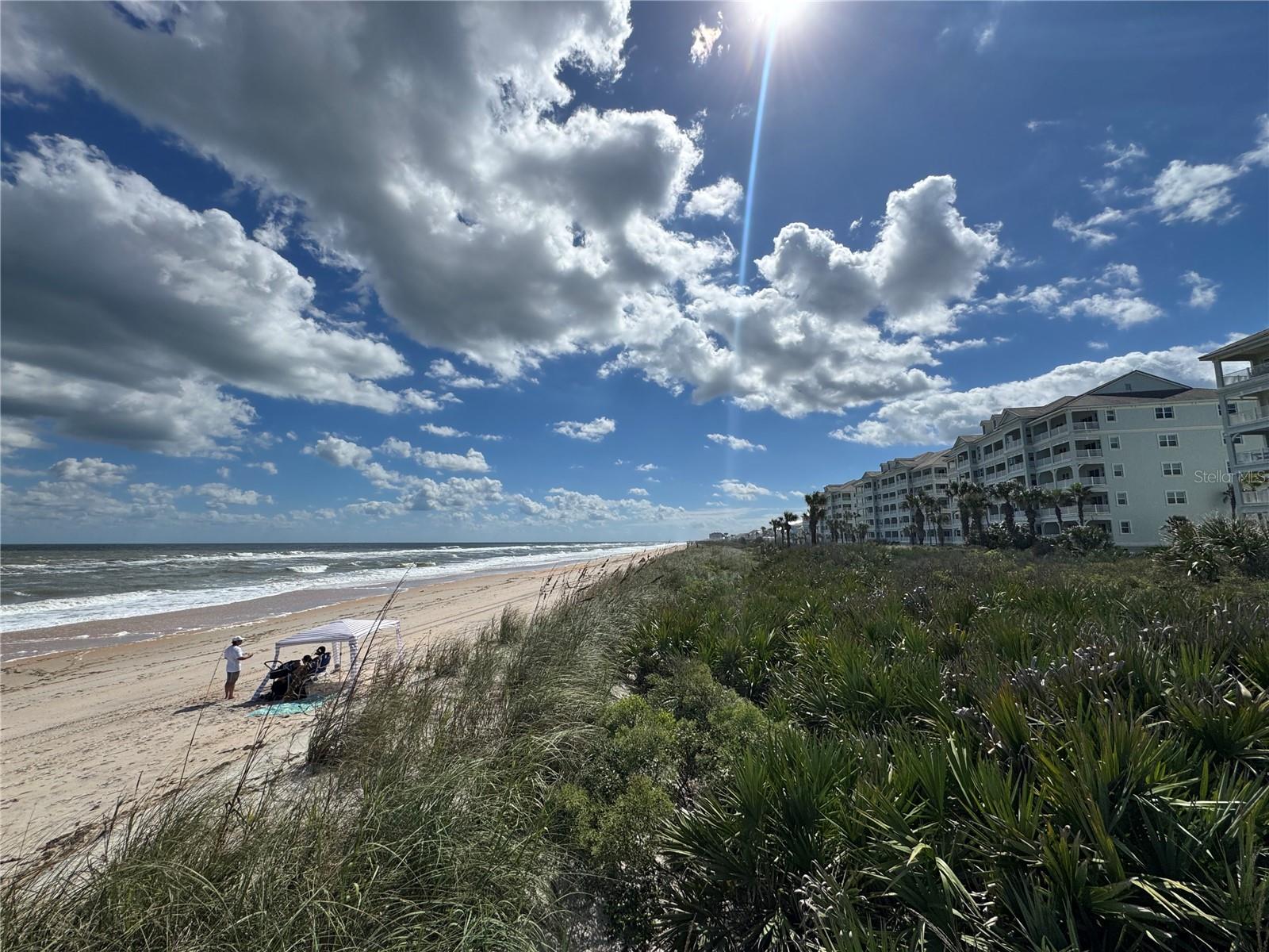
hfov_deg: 102.1
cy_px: 476
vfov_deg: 85.7
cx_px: 634
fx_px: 513
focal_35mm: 14
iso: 32
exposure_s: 1/5650
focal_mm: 2.22
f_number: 2.2
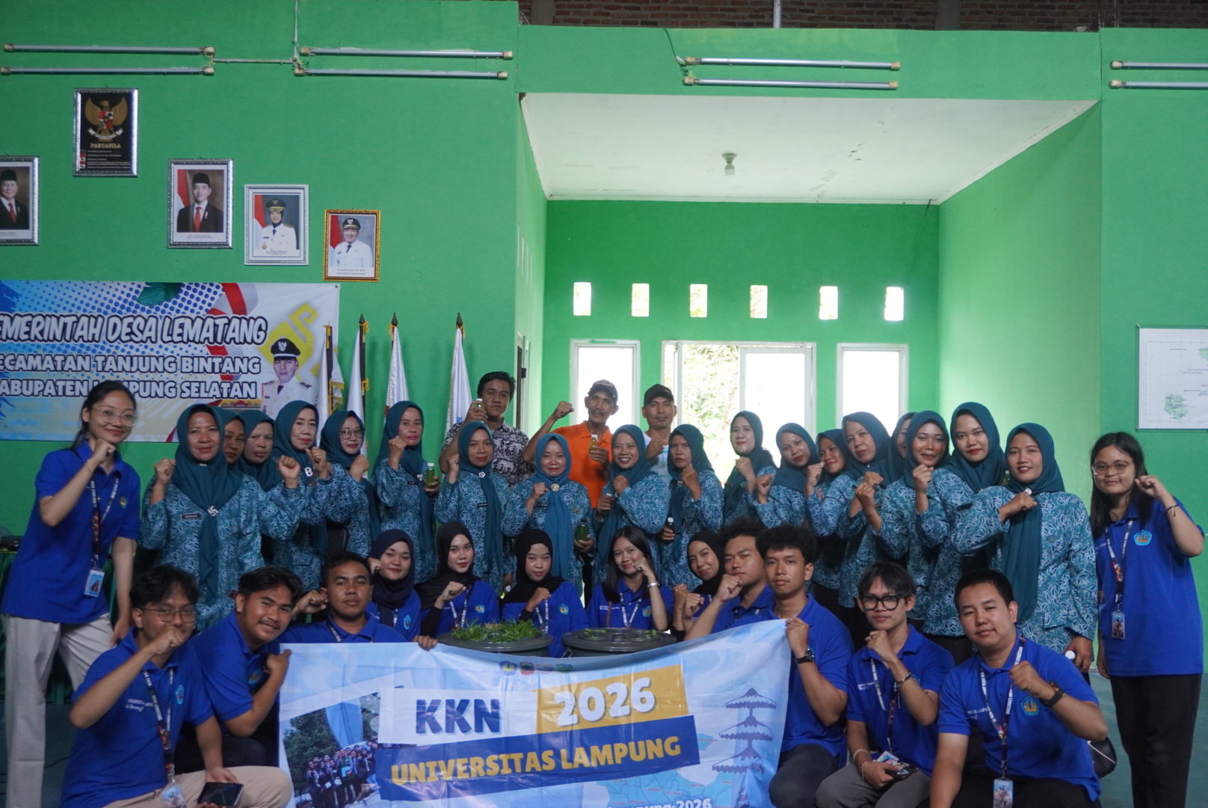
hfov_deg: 51.3
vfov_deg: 35.5
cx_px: 604
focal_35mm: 38
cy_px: 404
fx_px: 1259
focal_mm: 25
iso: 1250
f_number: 4.5
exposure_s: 1/200
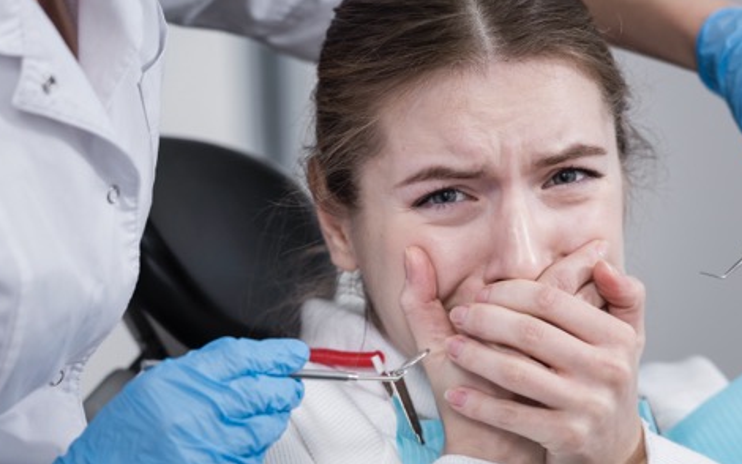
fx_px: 5198
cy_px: 274
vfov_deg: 5.1
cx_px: 431
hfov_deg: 8.2
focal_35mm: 257
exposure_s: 1/160
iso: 200
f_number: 4
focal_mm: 185
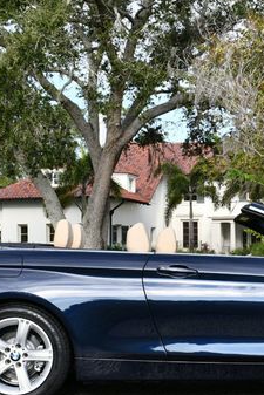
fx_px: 835
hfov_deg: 17.8
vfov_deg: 26.6
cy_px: 210
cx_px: 215
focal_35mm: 76
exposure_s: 1/250
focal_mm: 20
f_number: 8
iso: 200
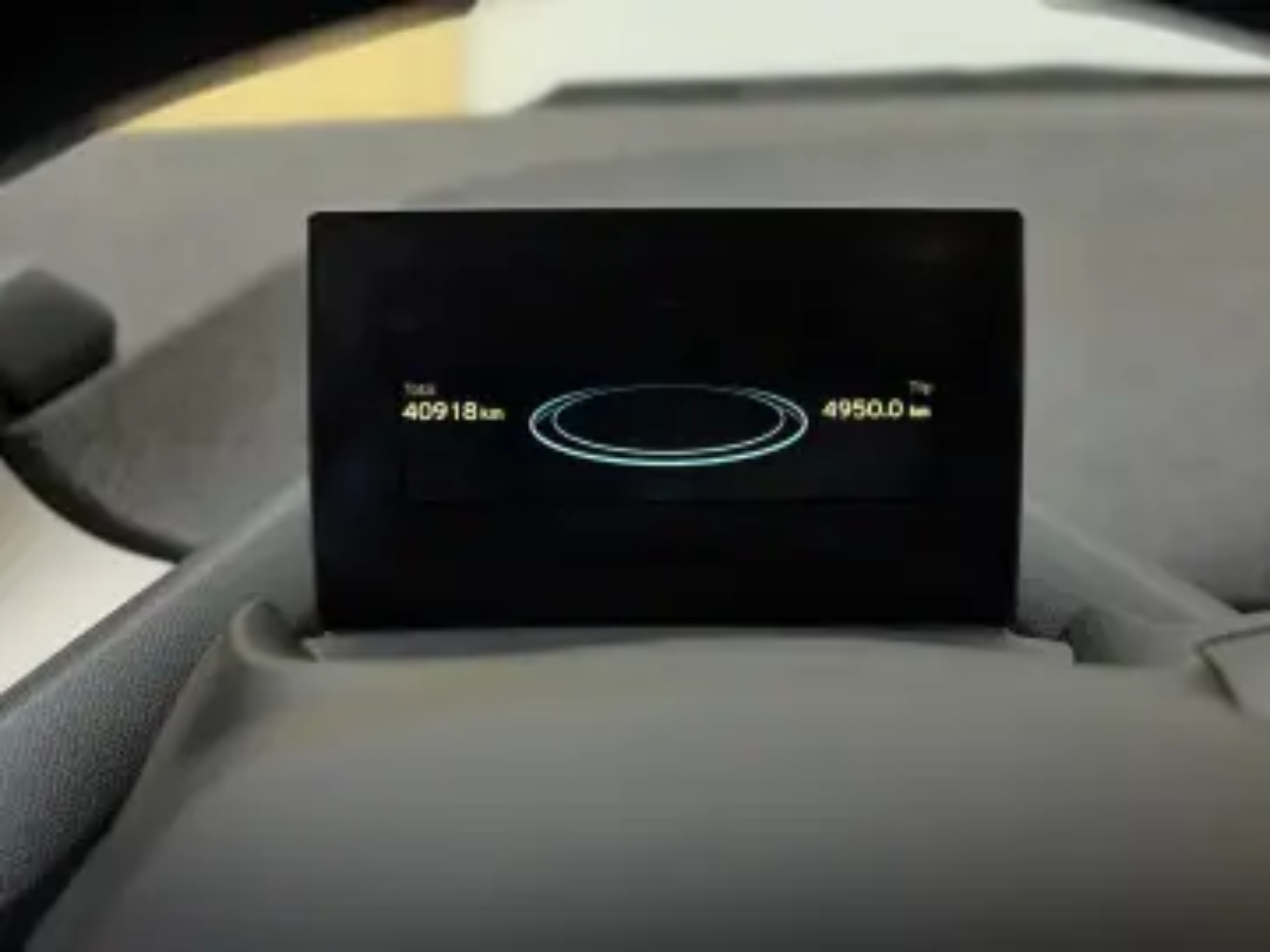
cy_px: 476
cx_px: 635
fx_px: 1761
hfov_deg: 39.7
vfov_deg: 30.3
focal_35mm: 48
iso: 200
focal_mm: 6.76
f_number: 1.78
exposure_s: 1/88
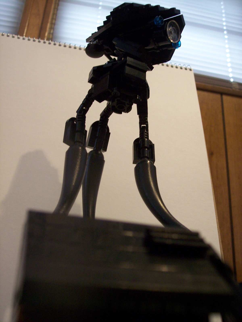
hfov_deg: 36.8
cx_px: 121
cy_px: 161
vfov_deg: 47.9
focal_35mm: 39
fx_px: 364
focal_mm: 8
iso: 200
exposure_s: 1/8
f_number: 3.4
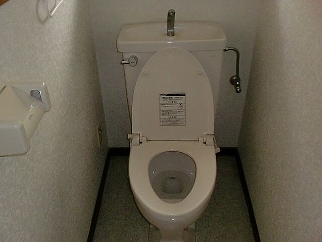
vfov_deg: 40.7
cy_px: 121
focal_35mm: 35
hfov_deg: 52.6
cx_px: 161
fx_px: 326
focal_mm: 6.3
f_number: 3.1
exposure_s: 1/30
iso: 400
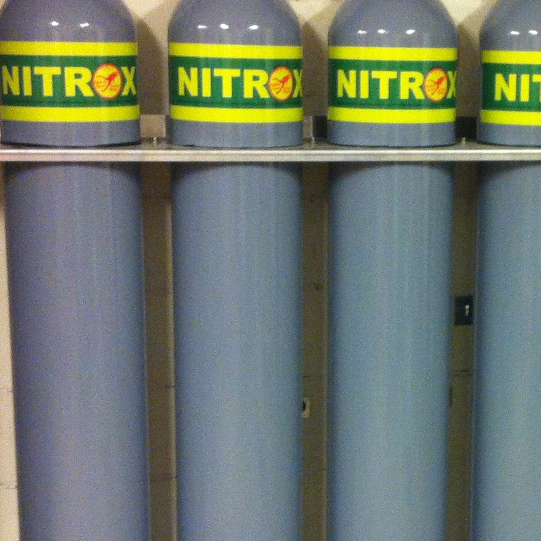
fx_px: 1556
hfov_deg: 19.4
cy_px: 337
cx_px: 463
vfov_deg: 19.7
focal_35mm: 88
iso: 200
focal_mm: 3.85
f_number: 2.8
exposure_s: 1/15
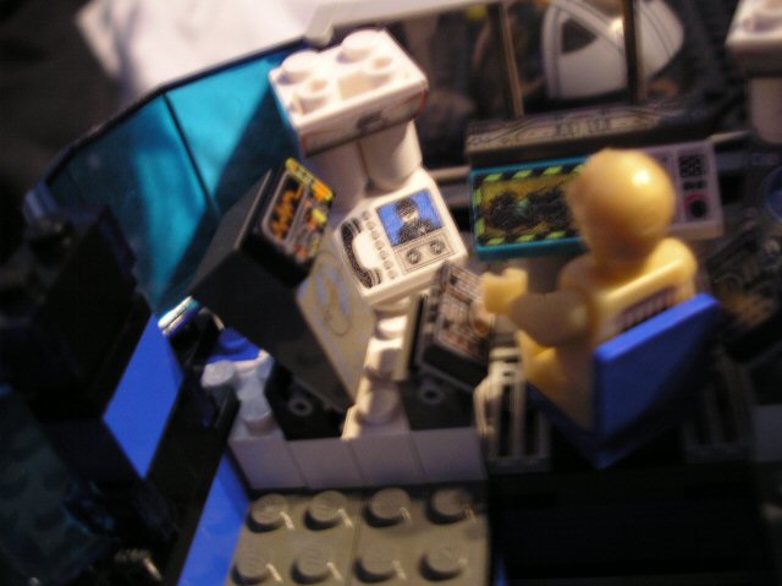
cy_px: 293
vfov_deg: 38.6
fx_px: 835
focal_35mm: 37
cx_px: 391
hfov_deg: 50.2
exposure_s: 1/1.61
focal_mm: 7.8
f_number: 2.8
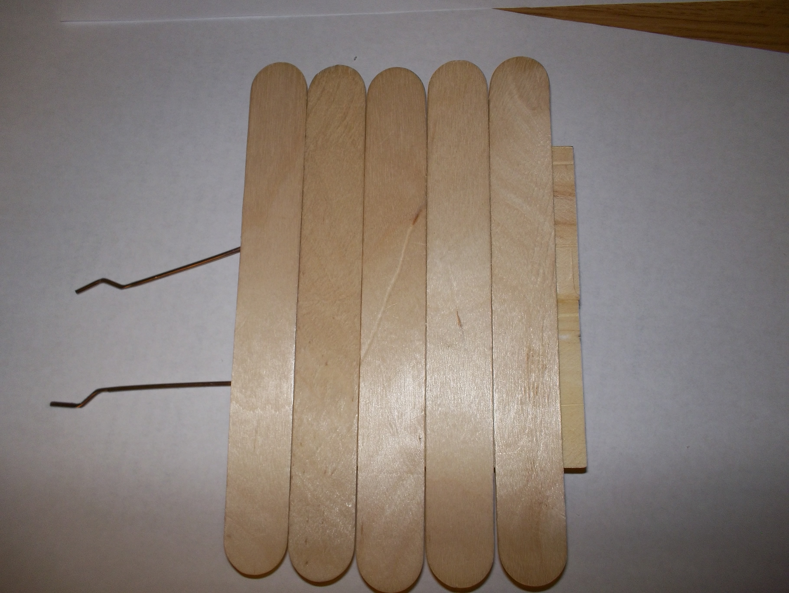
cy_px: 296
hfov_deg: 61.6
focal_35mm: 29
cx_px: 394
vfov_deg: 48.3
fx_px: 662
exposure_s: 1/30
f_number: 3.3
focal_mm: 4.1
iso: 80
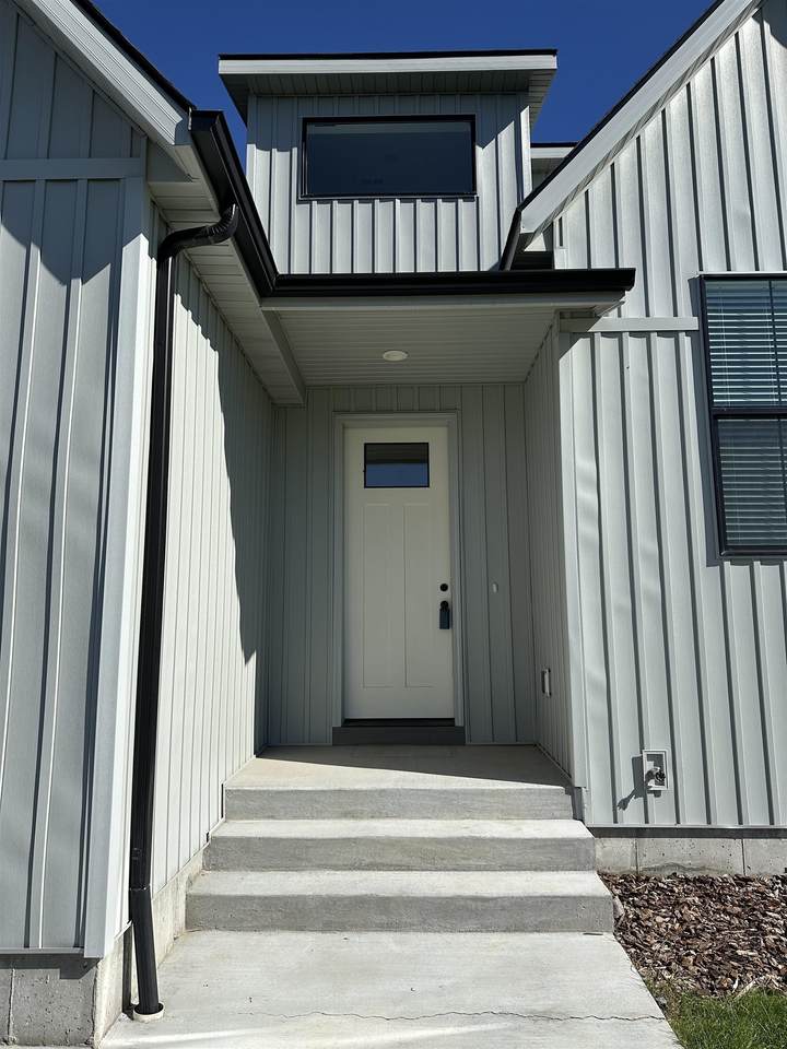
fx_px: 728
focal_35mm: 24
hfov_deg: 56.8
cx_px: 394
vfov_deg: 71.6
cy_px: 524
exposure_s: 1/7042
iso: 80
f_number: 1.78
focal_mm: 6.86
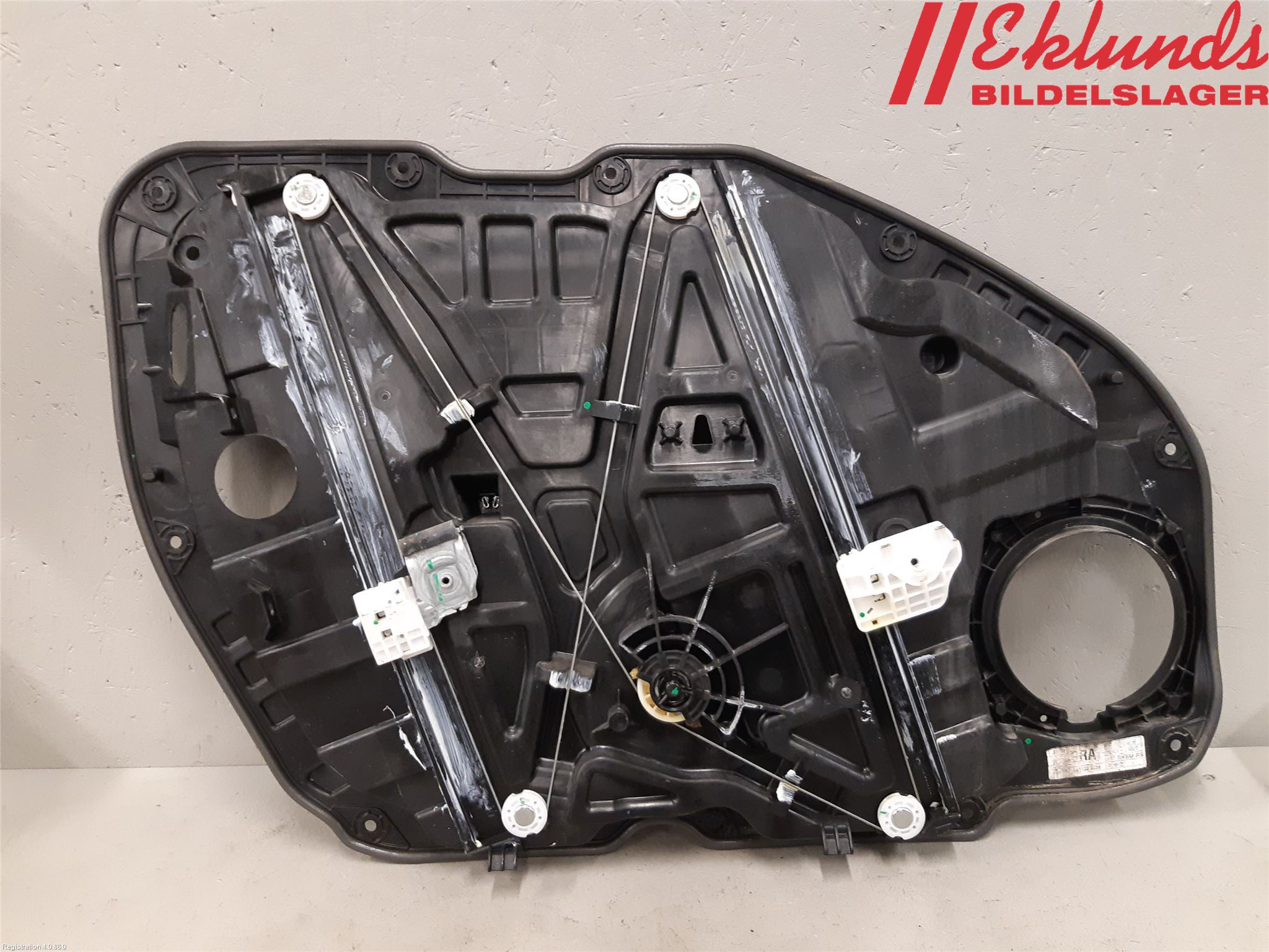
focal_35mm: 26
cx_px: 634
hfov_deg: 67.3
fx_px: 953
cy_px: 476
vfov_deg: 53.1
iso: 250
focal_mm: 3.93
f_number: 1.7
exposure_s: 1/50
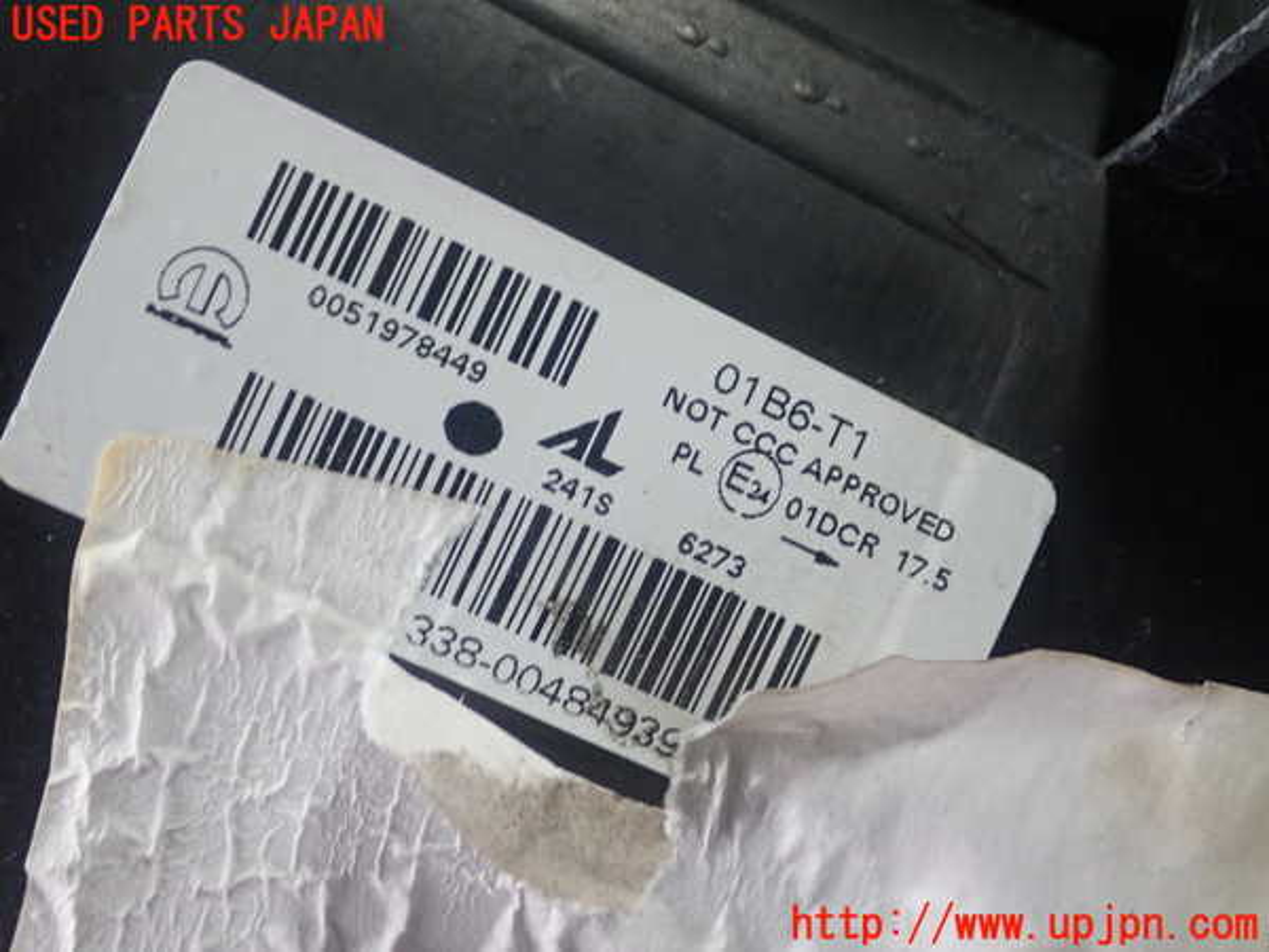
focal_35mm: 46
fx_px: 1686
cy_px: 476
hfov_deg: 41.2
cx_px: 634
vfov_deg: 31.5
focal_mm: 8.41
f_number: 3.1
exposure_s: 1/50
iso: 320
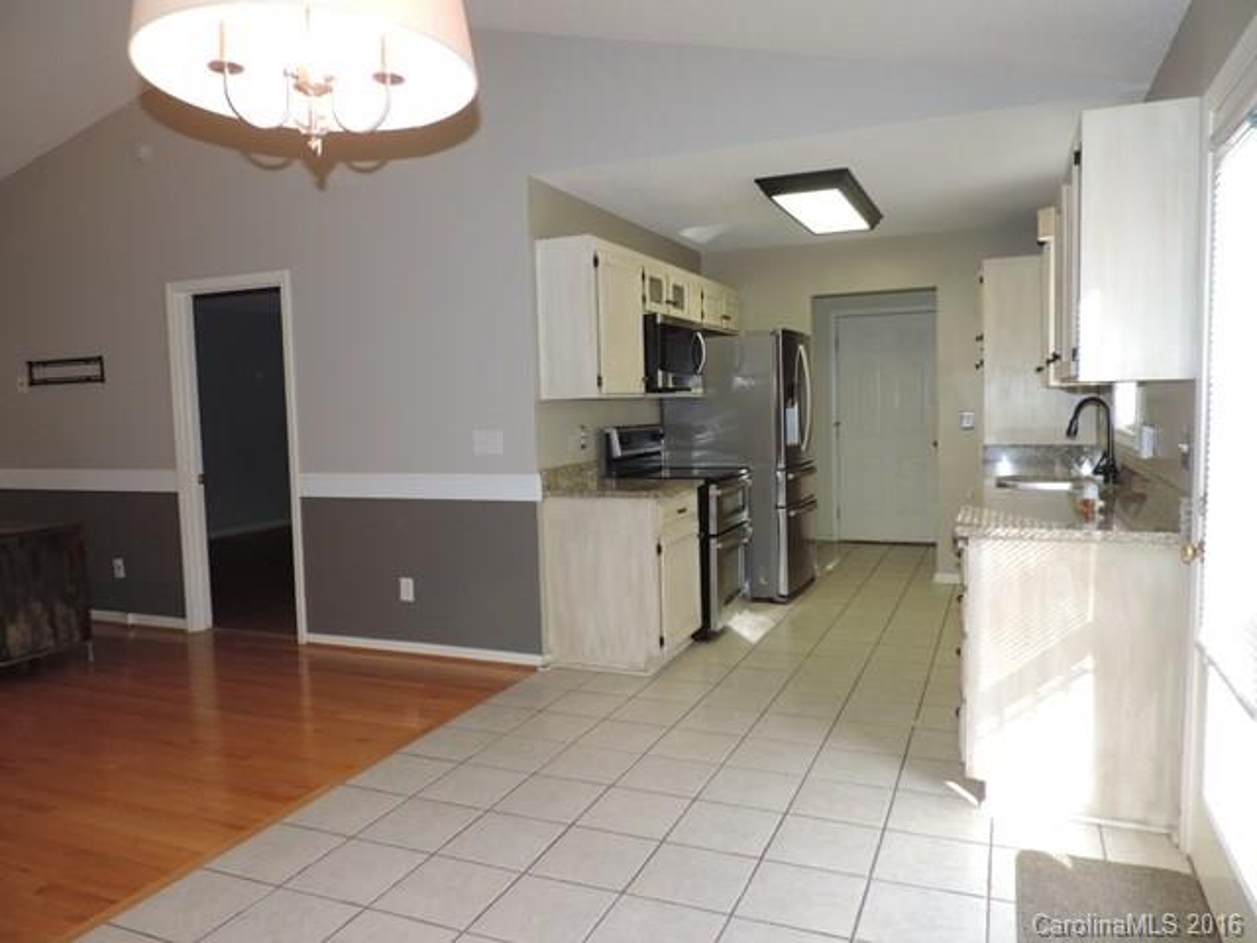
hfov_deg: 71.6
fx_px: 872
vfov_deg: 56.8
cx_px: 628
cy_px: 472
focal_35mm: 24
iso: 200
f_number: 3
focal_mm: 4.3
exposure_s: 1/30
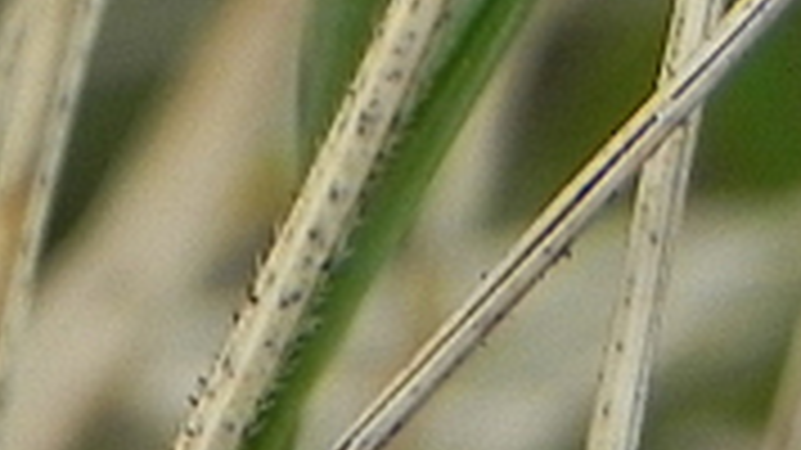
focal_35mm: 594
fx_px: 12612
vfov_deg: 2.0
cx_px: -1048
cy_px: -580
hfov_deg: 3.6
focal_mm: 16.9
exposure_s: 1/500
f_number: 5
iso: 160
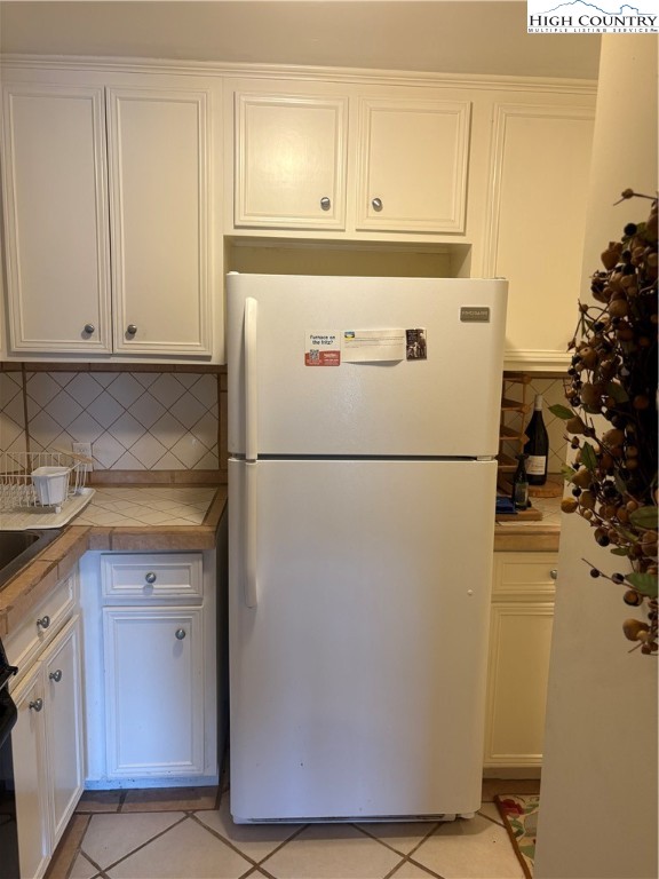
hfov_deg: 53.1
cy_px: 440
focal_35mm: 26
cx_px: 330
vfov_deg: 67.3
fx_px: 660
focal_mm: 5.96
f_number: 1.6
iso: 100
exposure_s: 1/60
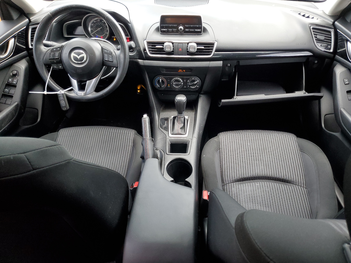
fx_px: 264
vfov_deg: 53.1
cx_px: 176
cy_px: 132
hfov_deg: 67.3
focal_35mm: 26
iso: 84
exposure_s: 1/120
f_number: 1.5
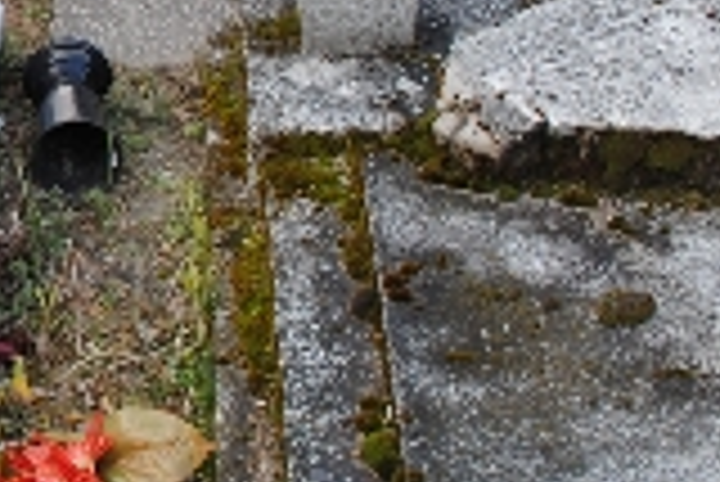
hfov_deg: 17.4
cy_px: -72
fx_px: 2162
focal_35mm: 108
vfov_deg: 12.5
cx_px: -292
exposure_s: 1/125
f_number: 5.6
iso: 110
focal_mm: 18
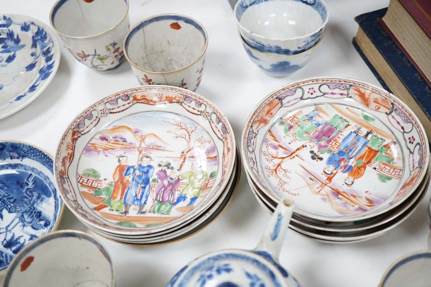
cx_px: 216
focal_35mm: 45
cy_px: 144
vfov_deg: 29.9
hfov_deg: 43.6
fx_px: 539
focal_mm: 30
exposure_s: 1/250
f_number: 4
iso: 2500
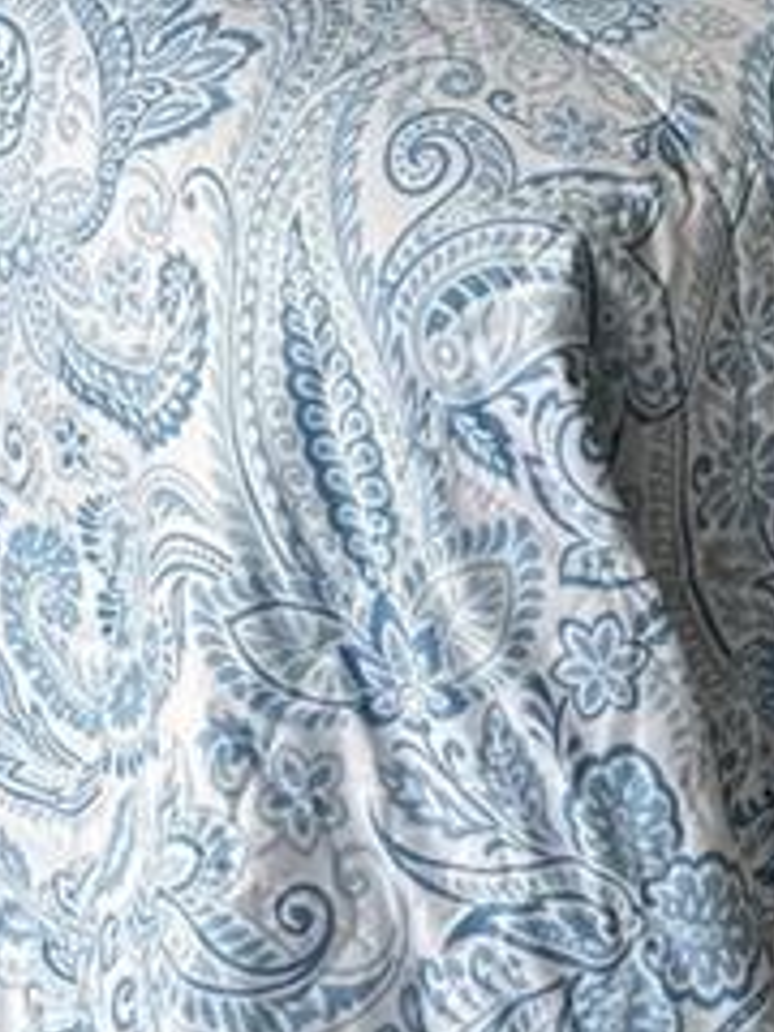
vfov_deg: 13.7
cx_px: 499
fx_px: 3578
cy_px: -1109
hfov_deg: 12.3
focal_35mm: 120
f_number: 1.78
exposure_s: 1/125
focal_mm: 6.76
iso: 50
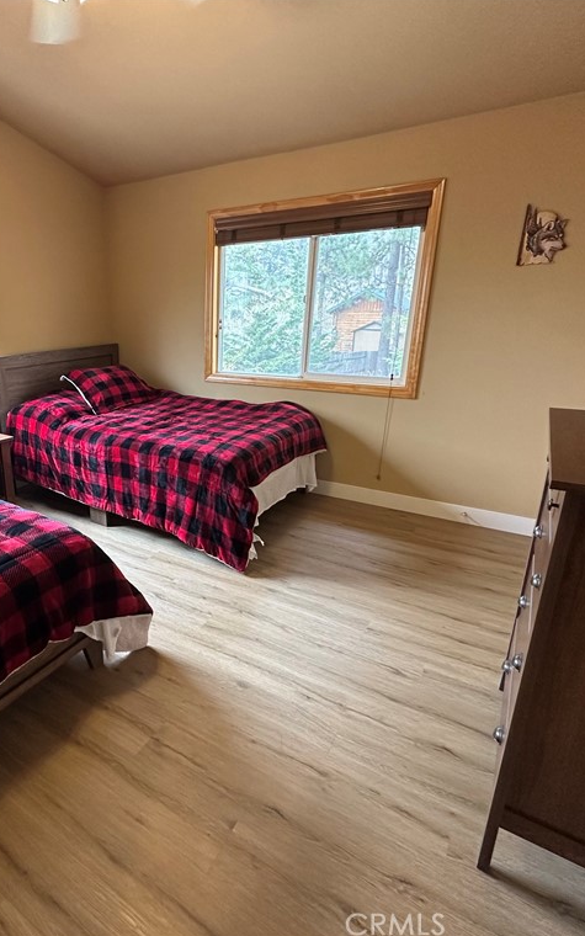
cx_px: 139
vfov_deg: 85.1
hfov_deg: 56.4
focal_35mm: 20
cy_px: 469
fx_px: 510
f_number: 2.2
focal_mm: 2.22
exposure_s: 1/120
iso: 250
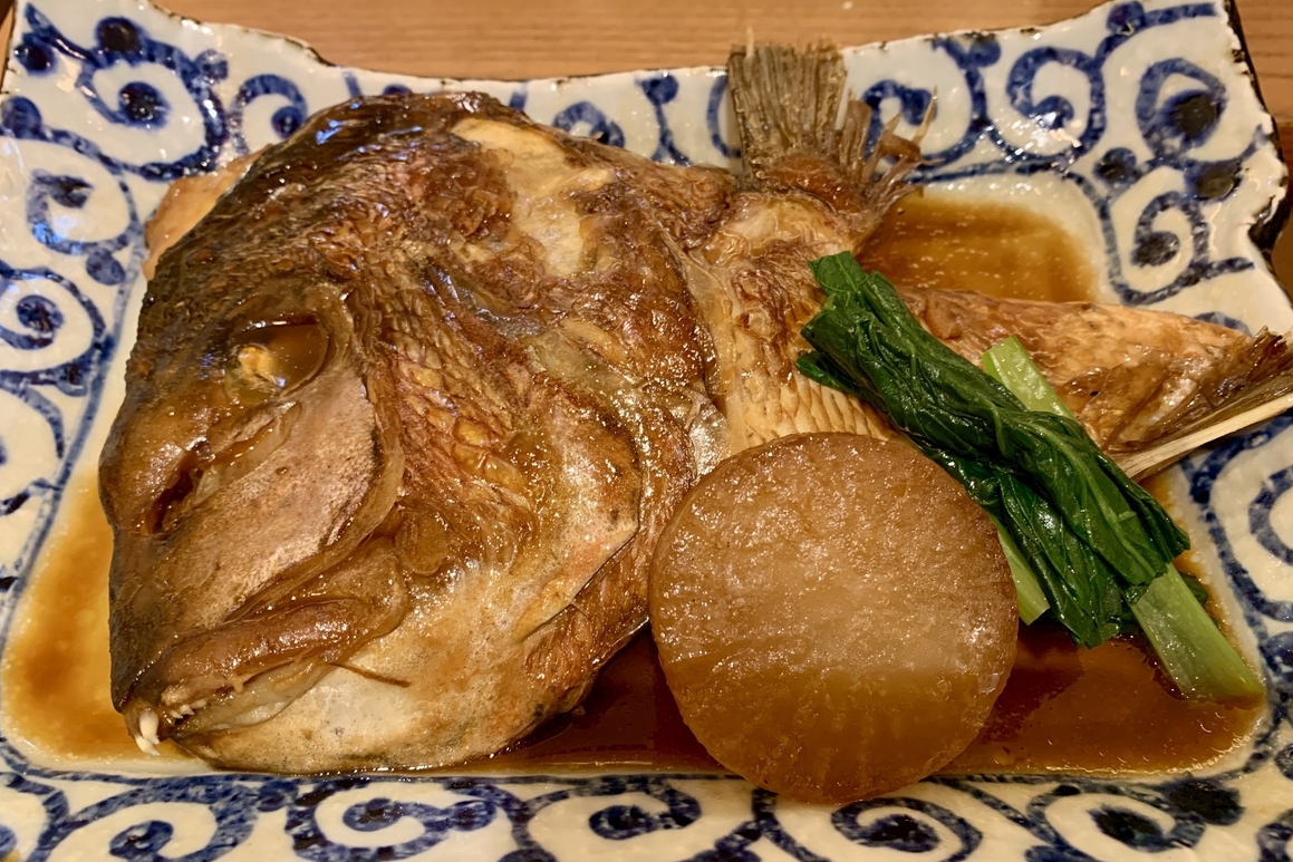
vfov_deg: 46.4
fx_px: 1006
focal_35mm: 28
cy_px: 445
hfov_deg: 65.5
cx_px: 660
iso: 250
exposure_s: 1/50
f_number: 1.8
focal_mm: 4.25
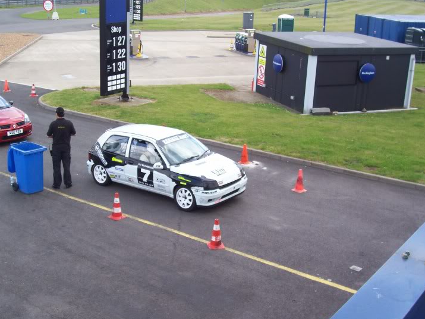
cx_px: 205
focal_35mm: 47
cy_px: 158
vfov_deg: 30.9
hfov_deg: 40.4
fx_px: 577
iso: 80
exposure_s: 1/363
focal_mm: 7
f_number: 2.9
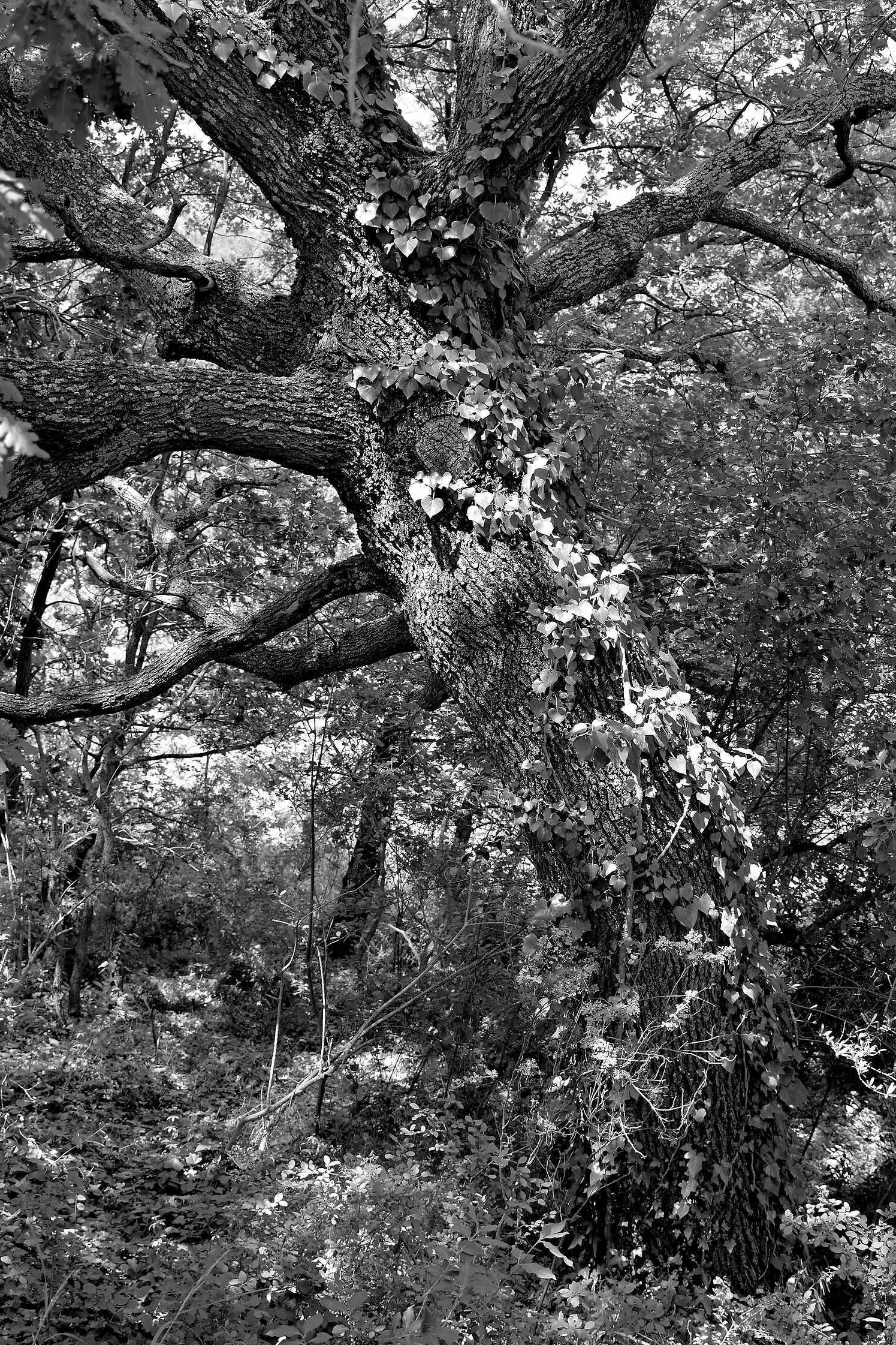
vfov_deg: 32.9
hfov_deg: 22.3
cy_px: 694
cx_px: 472
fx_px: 2278
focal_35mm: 61
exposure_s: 1/160
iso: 200
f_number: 6.3
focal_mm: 38
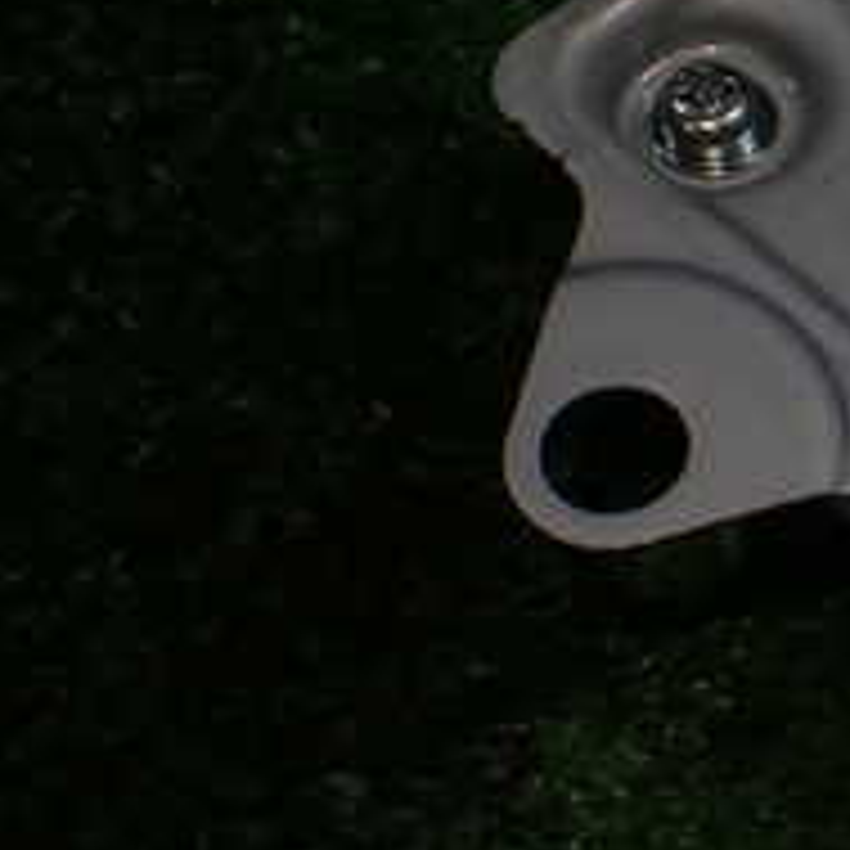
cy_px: 297
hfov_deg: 18.0
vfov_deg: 20.6
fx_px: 2334
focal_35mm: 84
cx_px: 1345
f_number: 2.3
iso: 100
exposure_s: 1/125
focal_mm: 5.4
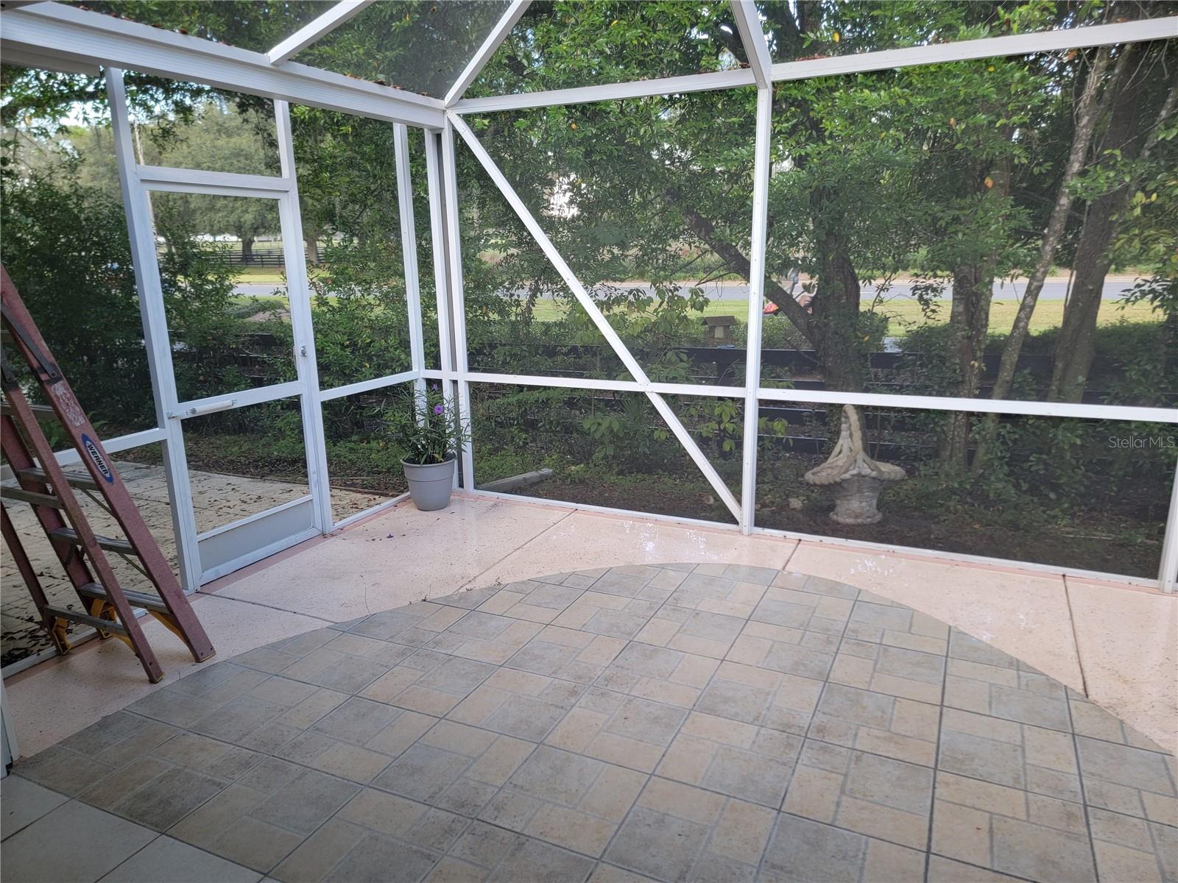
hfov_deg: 71.6
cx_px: 589
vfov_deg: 56.8
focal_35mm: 24
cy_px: 442
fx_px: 817
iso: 50
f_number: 1.8
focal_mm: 6.7
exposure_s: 1/120
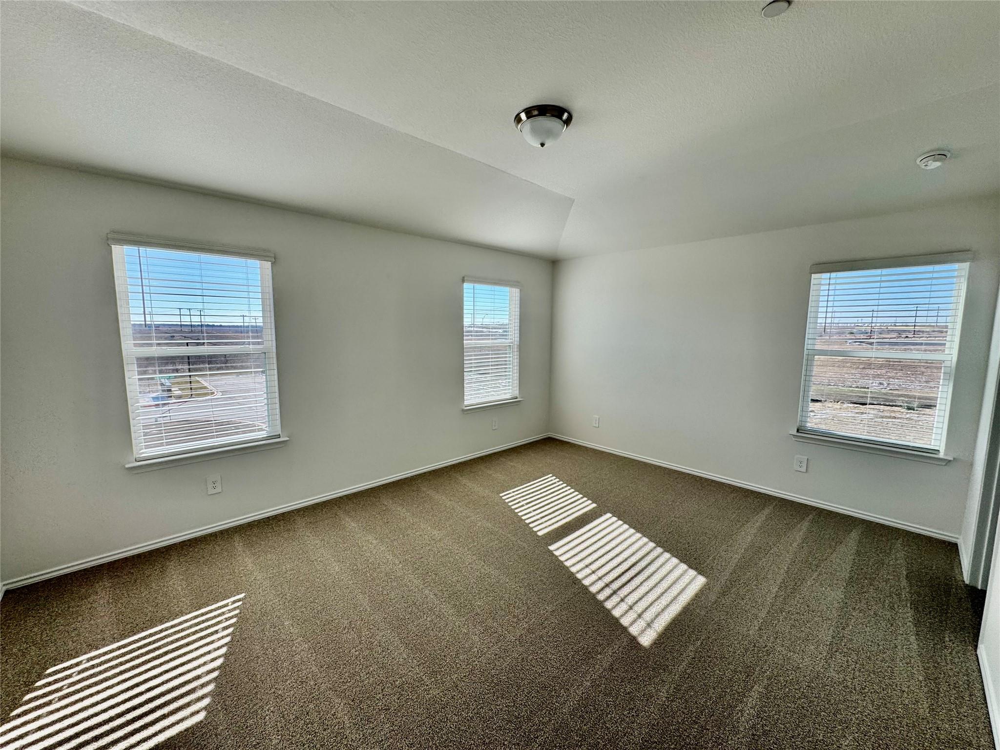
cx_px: 500
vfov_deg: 85.7
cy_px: 375
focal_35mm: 14
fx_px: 404
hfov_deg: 102.1
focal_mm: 2.22
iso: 40
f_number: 2.2
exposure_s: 1/356
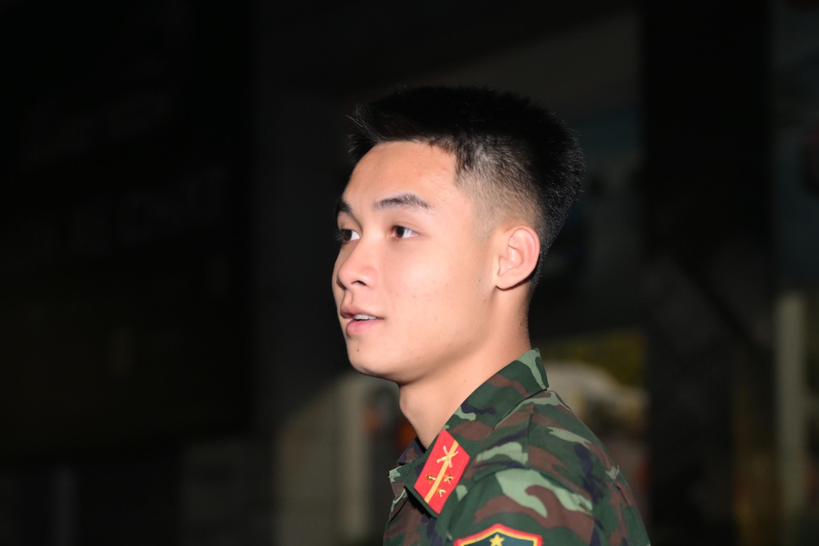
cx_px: 310
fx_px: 2298
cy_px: 400
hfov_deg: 20.2
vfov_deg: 13.5
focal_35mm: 101
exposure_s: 1/200
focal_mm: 64
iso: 1250
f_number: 2.8
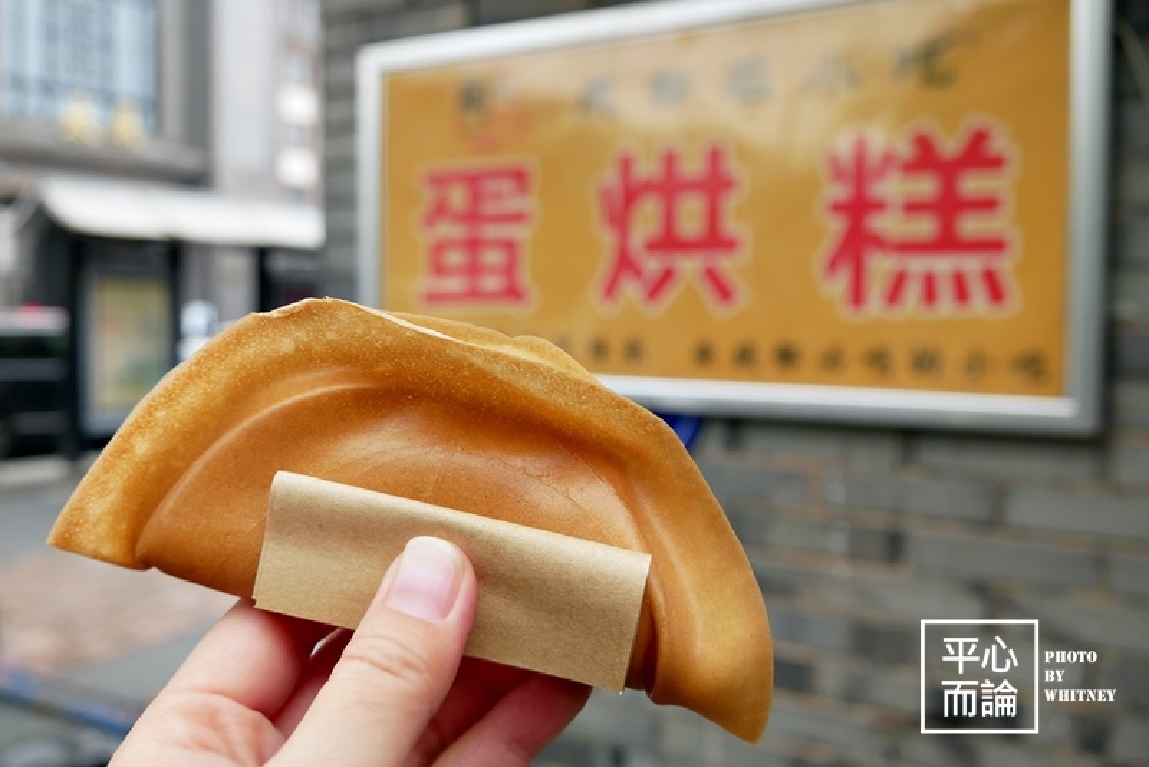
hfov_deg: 63.6
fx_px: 926
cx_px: 574
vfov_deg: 45.0
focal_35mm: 29
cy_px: 384
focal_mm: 14
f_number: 3.5
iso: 200
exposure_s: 1/60
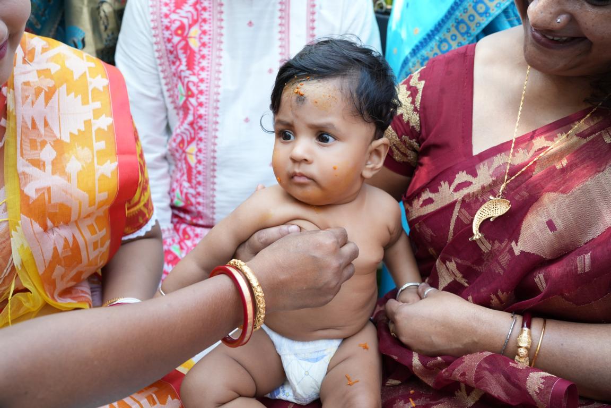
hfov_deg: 54.4
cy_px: 204
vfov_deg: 37.9
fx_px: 594
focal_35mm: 35
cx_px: 306
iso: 400
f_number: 5.6
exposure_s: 1/125
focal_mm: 35
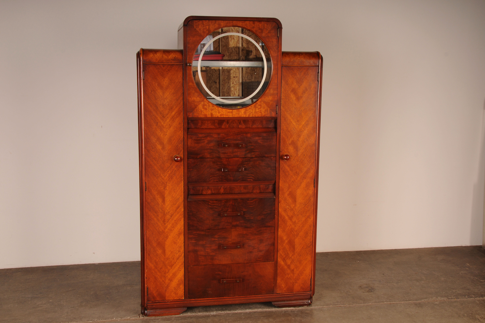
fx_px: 546
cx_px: 242
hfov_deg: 47.9
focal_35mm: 40
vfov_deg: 33.0
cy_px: 162
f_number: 16
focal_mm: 27
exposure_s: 1/250
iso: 200
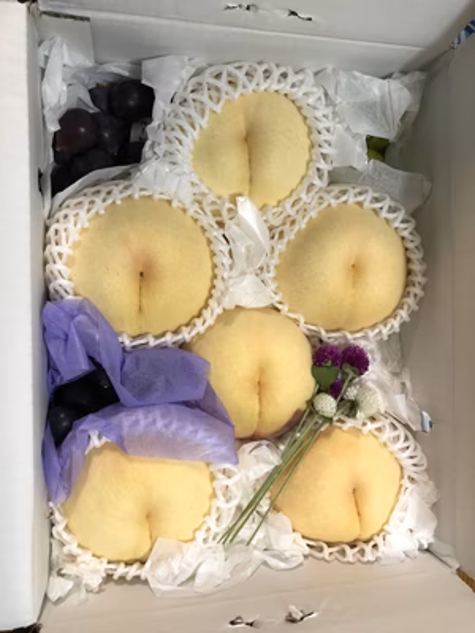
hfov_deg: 49.7
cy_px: 316
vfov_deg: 63.4
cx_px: 238
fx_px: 512
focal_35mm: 28
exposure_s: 1/17
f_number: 1.8
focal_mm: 3.99
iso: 50
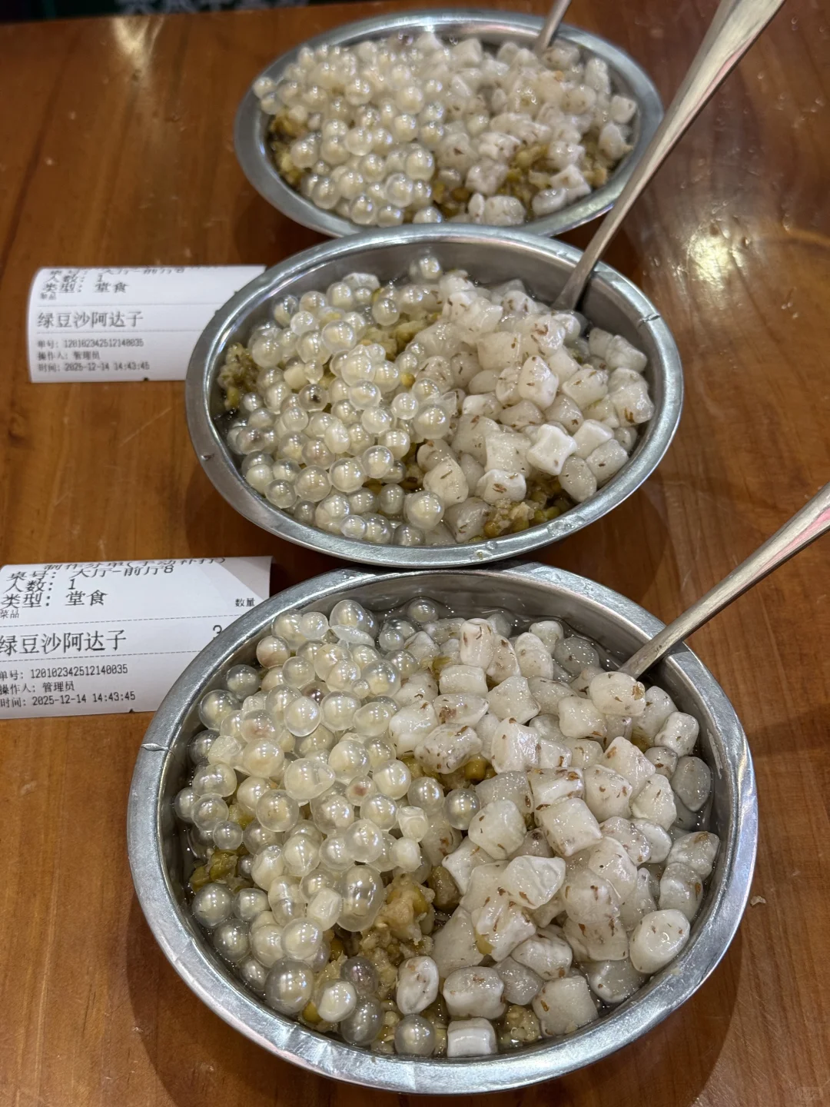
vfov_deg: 39.7
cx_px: 415
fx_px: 1535
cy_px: 554
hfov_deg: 30.3
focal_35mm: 48
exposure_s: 1/50
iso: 50
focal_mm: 6.76
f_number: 1.78
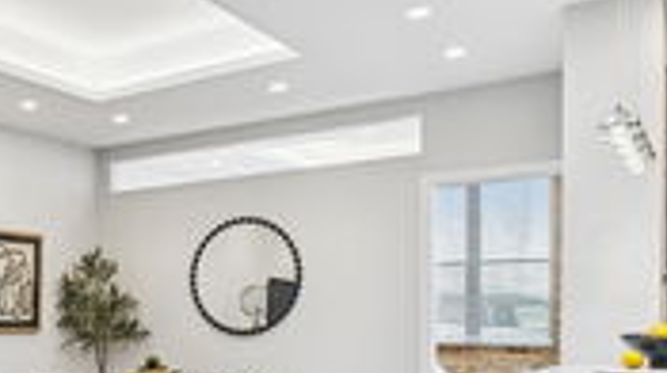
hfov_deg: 39.4
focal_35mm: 46
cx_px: 0
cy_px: 335
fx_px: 813
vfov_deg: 25.1
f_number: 8
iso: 320
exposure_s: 1/13
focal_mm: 16
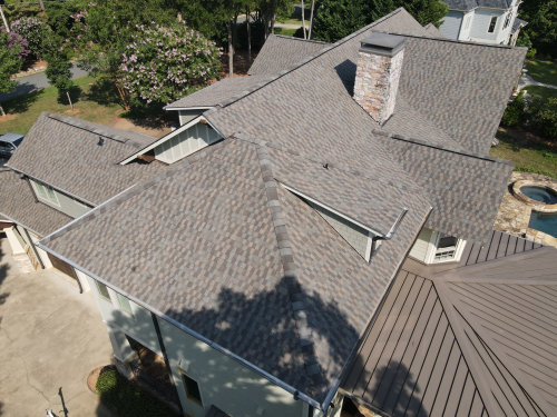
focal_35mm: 24
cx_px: 278
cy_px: 208
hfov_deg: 71.6
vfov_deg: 56.8
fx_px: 386
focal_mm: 4.5
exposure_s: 1/15
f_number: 2.8
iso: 200
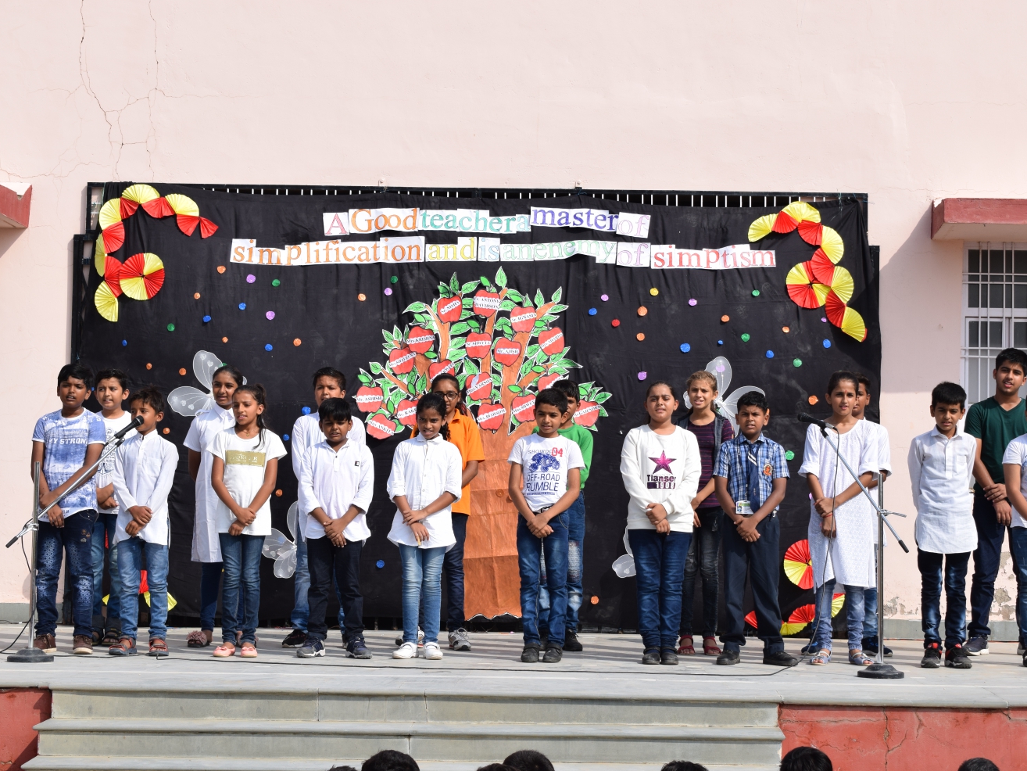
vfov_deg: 18.7
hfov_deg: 24.7
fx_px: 2344
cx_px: 556
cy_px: 382
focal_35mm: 79
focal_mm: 48
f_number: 10
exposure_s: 1/400
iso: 200
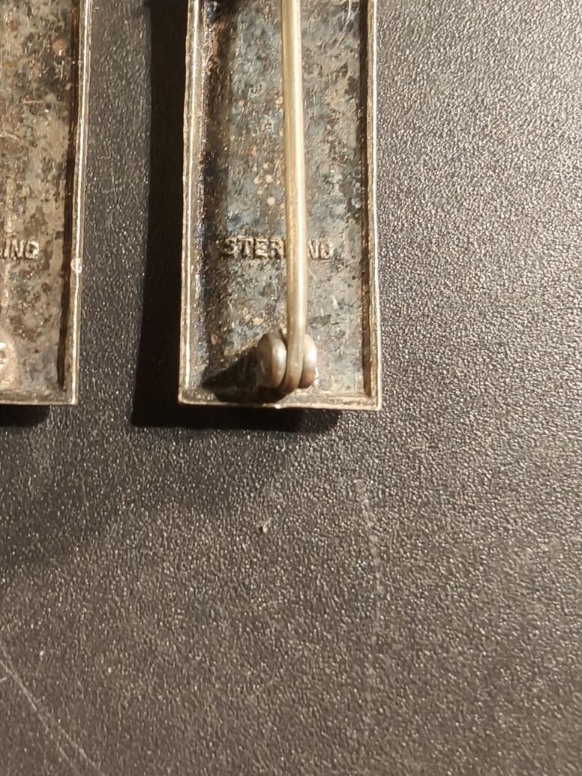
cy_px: 307
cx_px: 140
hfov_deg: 35.1
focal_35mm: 40
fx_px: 897
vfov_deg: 46.5
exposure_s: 1/50
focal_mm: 2.32
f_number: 2
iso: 500
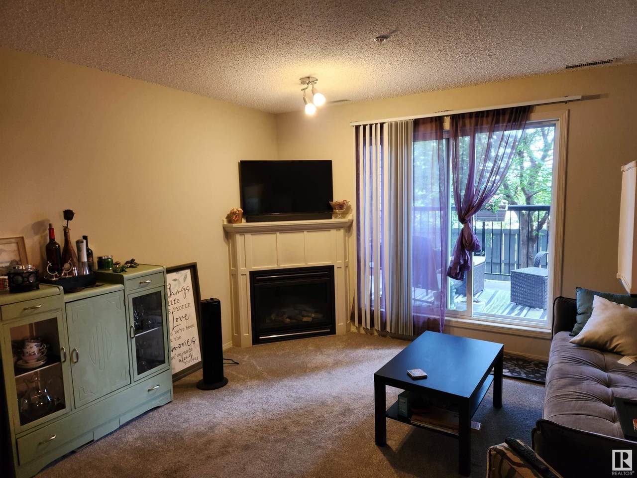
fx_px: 423
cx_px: 318
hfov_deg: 73.9
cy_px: 239
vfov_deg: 58.9
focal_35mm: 23
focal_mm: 5.4
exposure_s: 1/60
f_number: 1.8
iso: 320
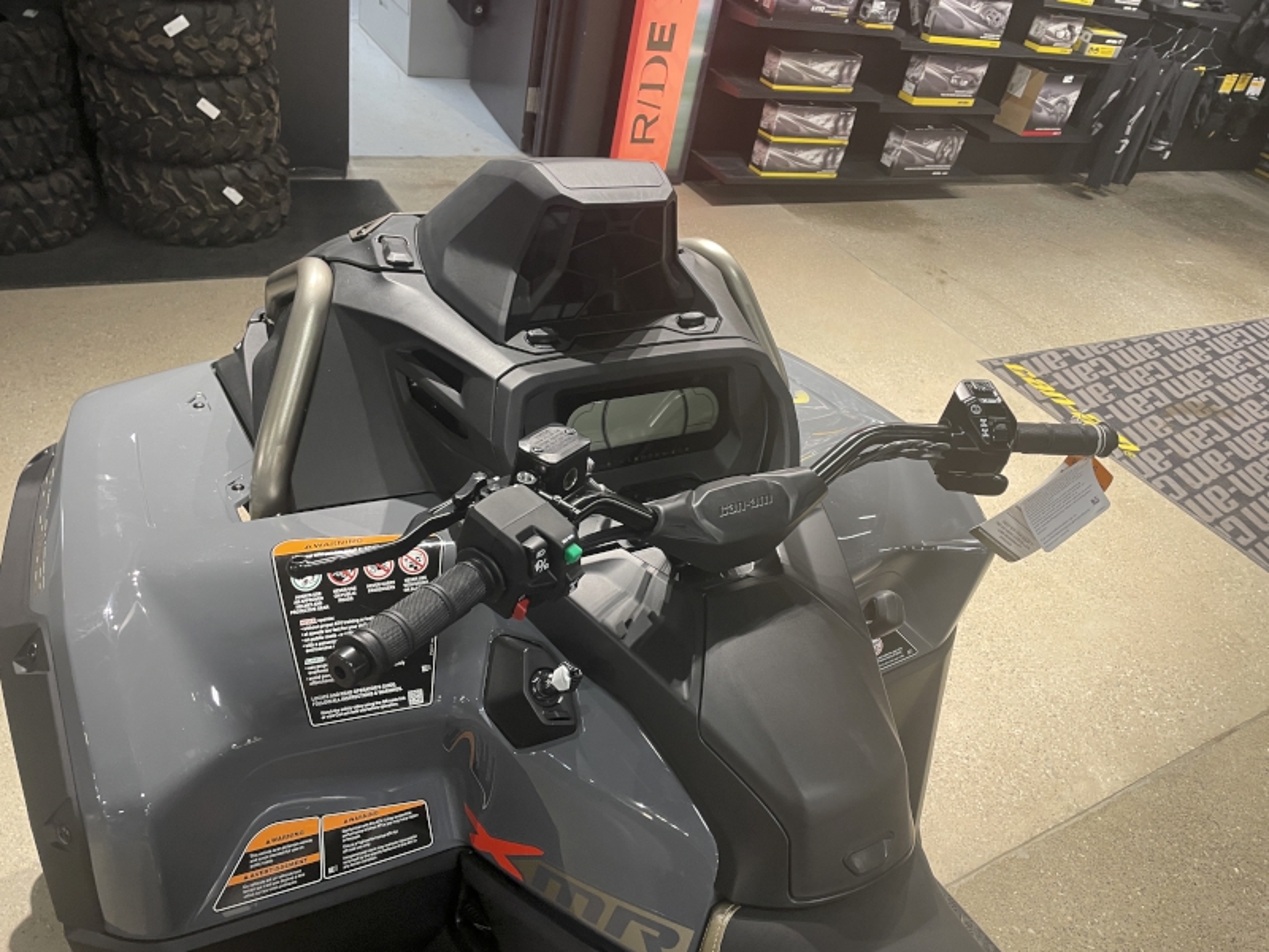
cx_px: 634
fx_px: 953
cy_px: 476
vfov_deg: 53.1
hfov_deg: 67.3
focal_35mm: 26
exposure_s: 1/60
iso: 125
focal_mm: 4.2
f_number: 1.6
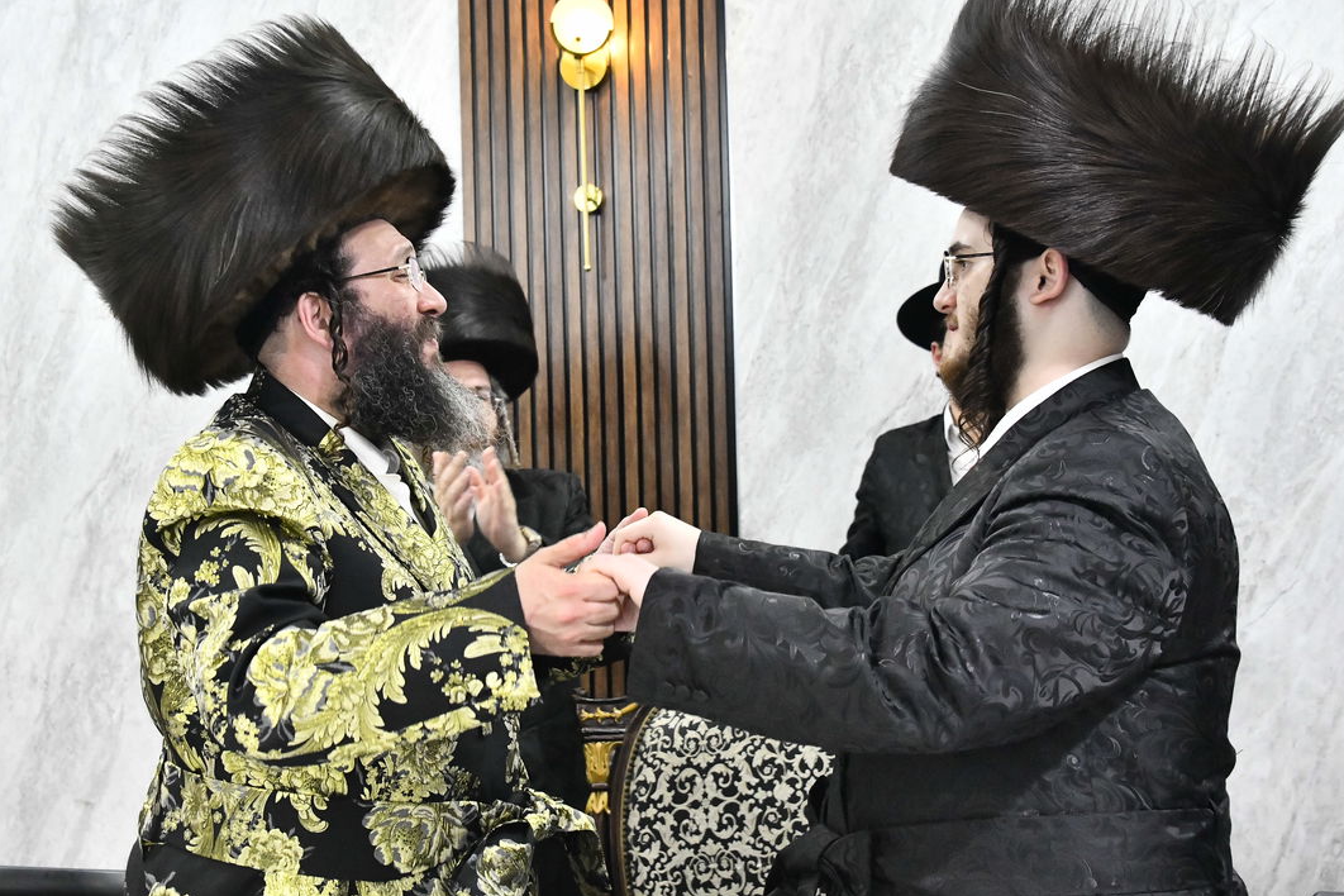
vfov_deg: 23.4
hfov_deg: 34.5
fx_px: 2165
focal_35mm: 58
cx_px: 600
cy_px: 387
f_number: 5.6
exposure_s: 1/250
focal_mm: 44
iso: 4000
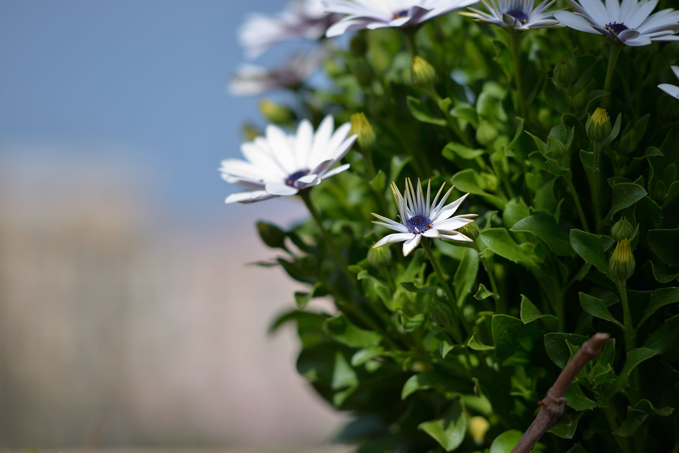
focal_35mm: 105
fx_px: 1981
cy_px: 226
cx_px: 340
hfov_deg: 19.4
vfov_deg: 13.1
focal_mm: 105
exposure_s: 1/1600
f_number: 2.8
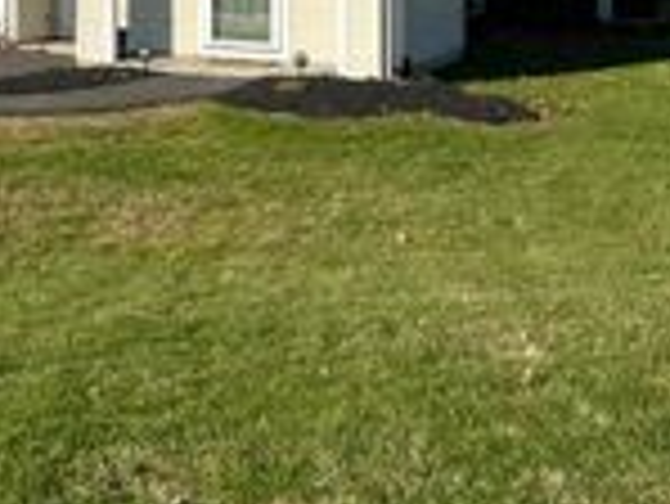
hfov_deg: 20.6
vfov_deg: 15.8
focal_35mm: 87
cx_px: -189
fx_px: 1685
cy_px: -223
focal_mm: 5.1
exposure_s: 1/4854
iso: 50
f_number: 1.6
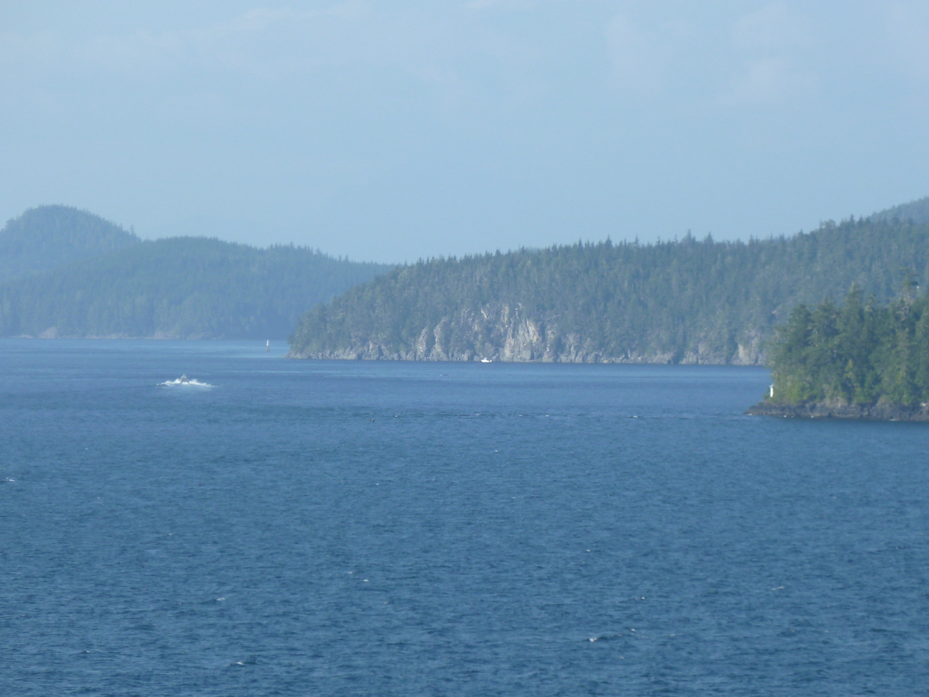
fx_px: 6709
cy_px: 348
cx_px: 464
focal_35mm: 250
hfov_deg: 7.9
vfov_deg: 5.9
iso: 80
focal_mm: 36
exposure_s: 1/200
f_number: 5.9
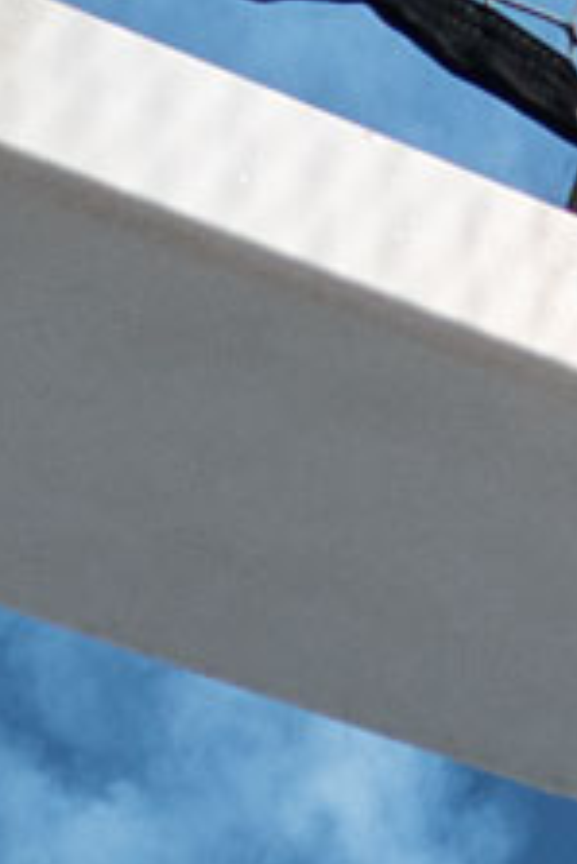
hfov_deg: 8.8
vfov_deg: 10.1
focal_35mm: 155
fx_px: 3720
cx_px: 81
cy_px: 2538
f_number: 4
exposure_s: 1/320
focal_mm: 8.8
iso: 125
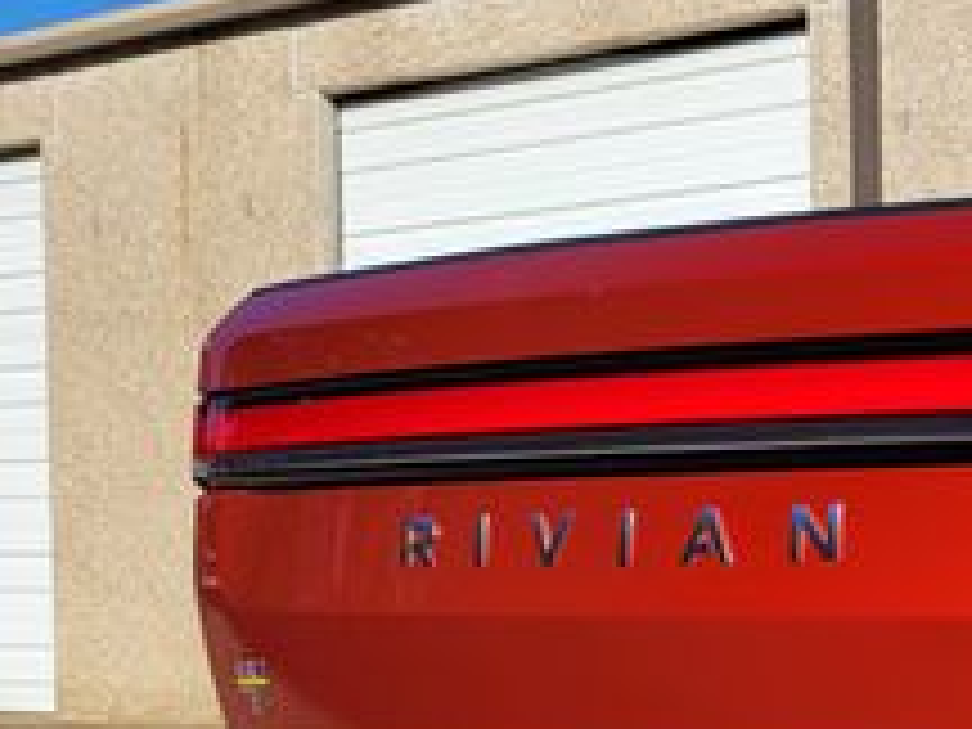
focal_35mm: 77
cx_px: 1224
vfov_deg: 18.8
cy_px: 639
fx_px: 2162
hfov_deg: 22.9
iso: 40
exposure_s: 1/2866
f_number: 1.8
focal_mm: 5.4
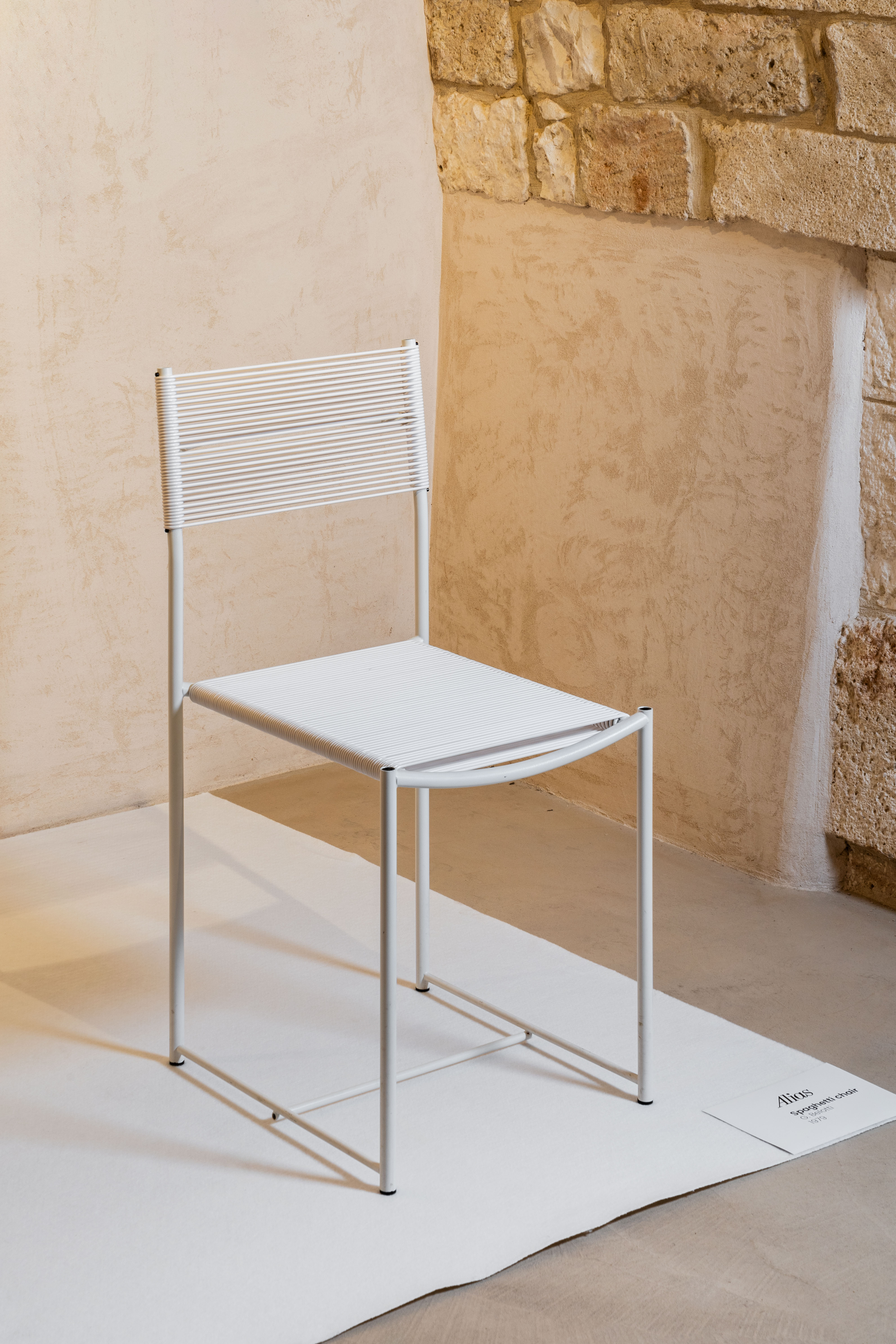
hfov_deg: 19.7
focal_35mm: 69
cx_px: 448
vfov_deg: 29.2
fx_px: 2576
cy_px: 672
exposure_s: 1/1.67
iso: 160
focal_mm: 69
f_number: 16
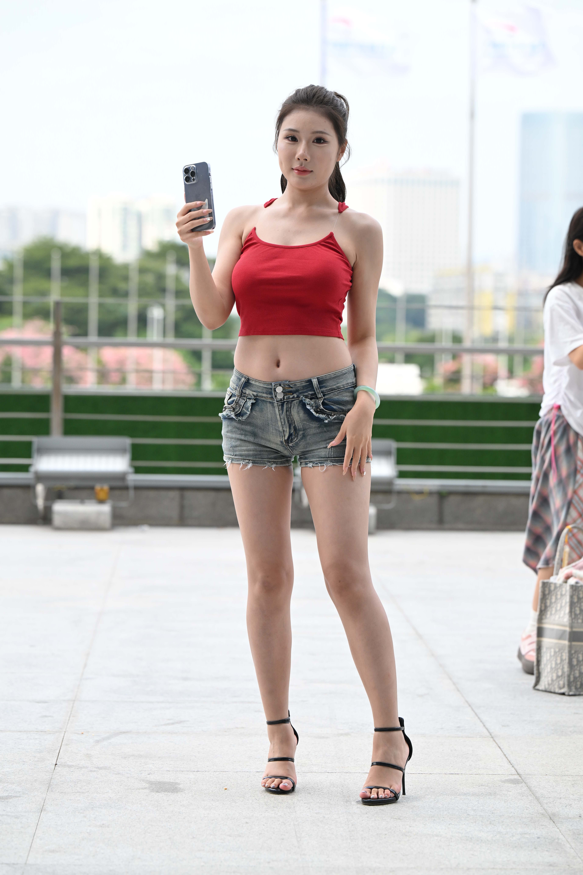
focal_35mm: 105
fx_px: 2550
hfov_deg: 13.0
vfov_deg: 19.5
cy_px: 438
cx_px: 292
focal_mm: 105
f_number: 4
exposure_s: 1/800
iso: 400
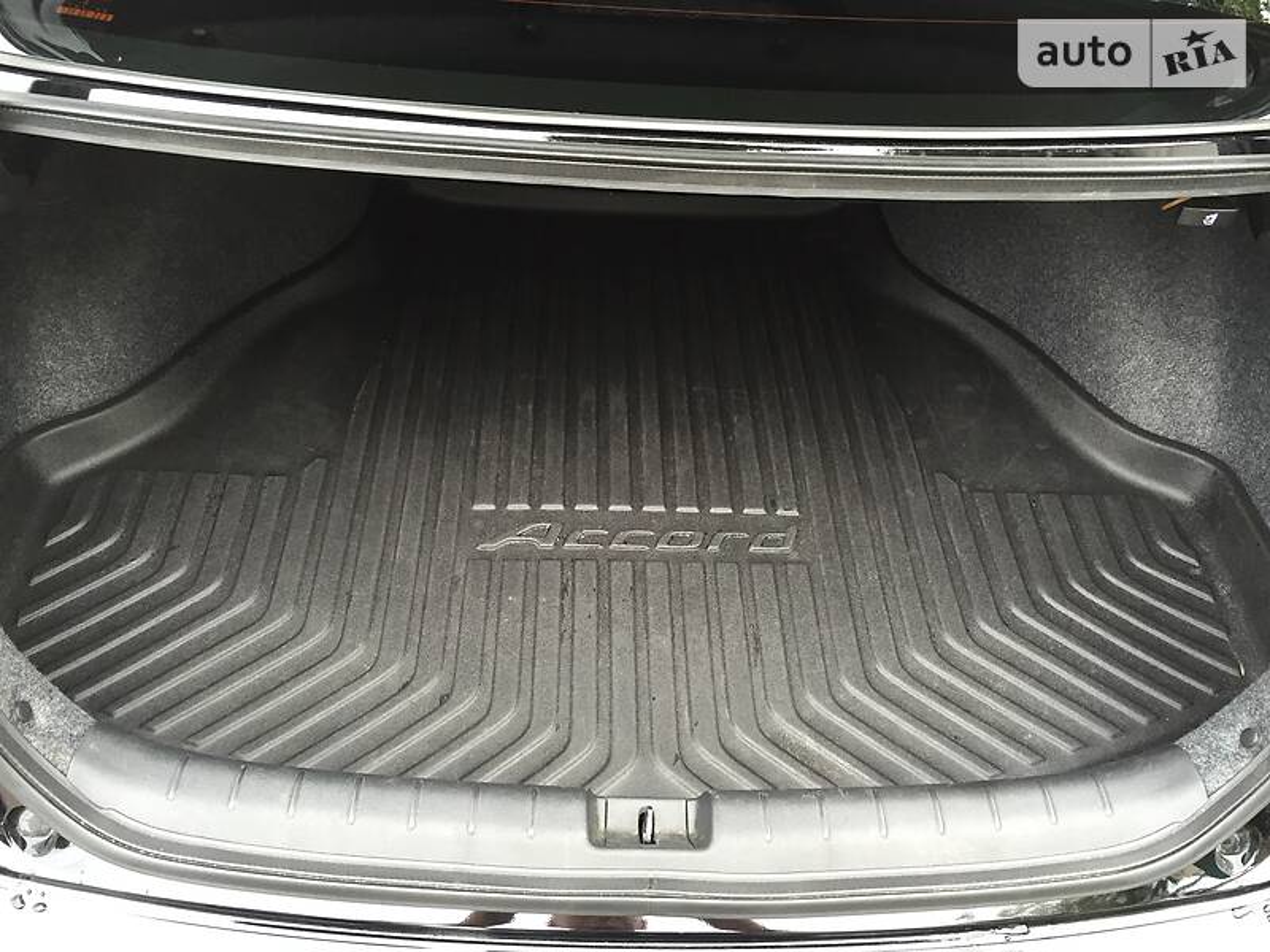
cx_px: 635
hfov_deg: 61.7
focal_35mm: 29
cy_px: 476
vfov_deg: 48.2
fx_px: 1064
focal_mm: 4.2
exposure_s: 1/30
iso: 40
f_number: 2.2
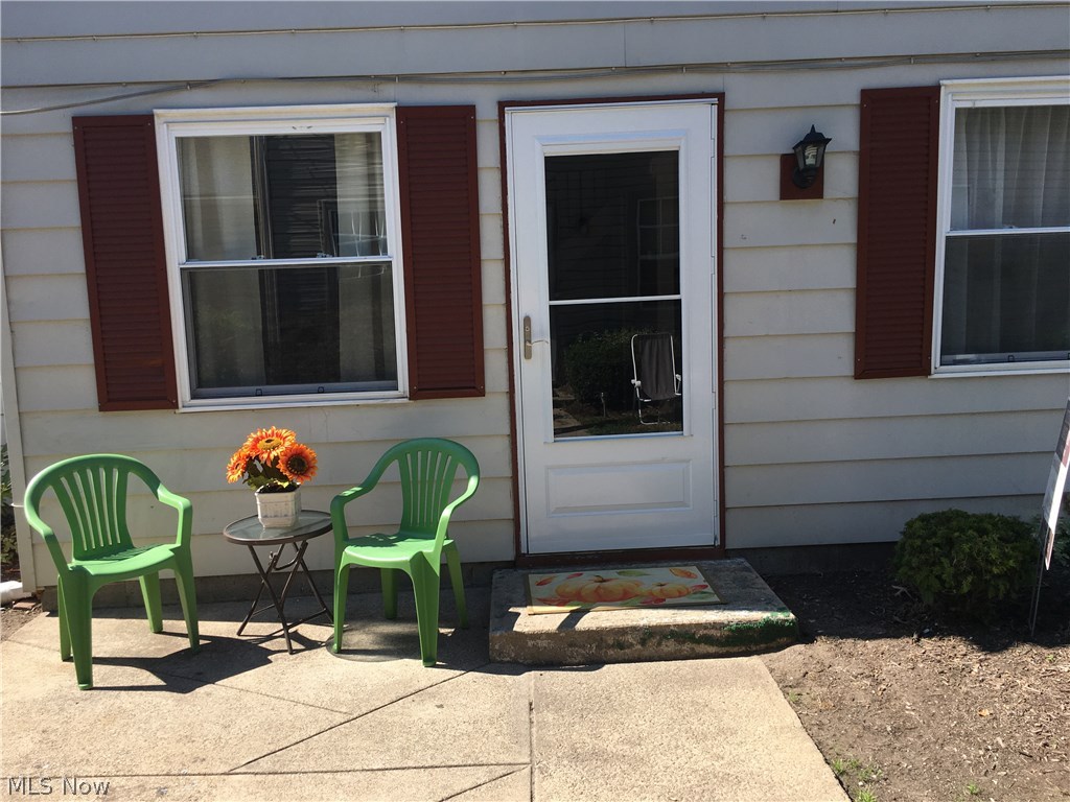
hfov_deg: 61.7
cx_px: 535
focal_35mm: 29
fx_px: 896
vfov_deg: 48.2
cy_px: 401
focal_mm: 4.15
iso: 25
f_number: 2.2
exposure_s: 1/836
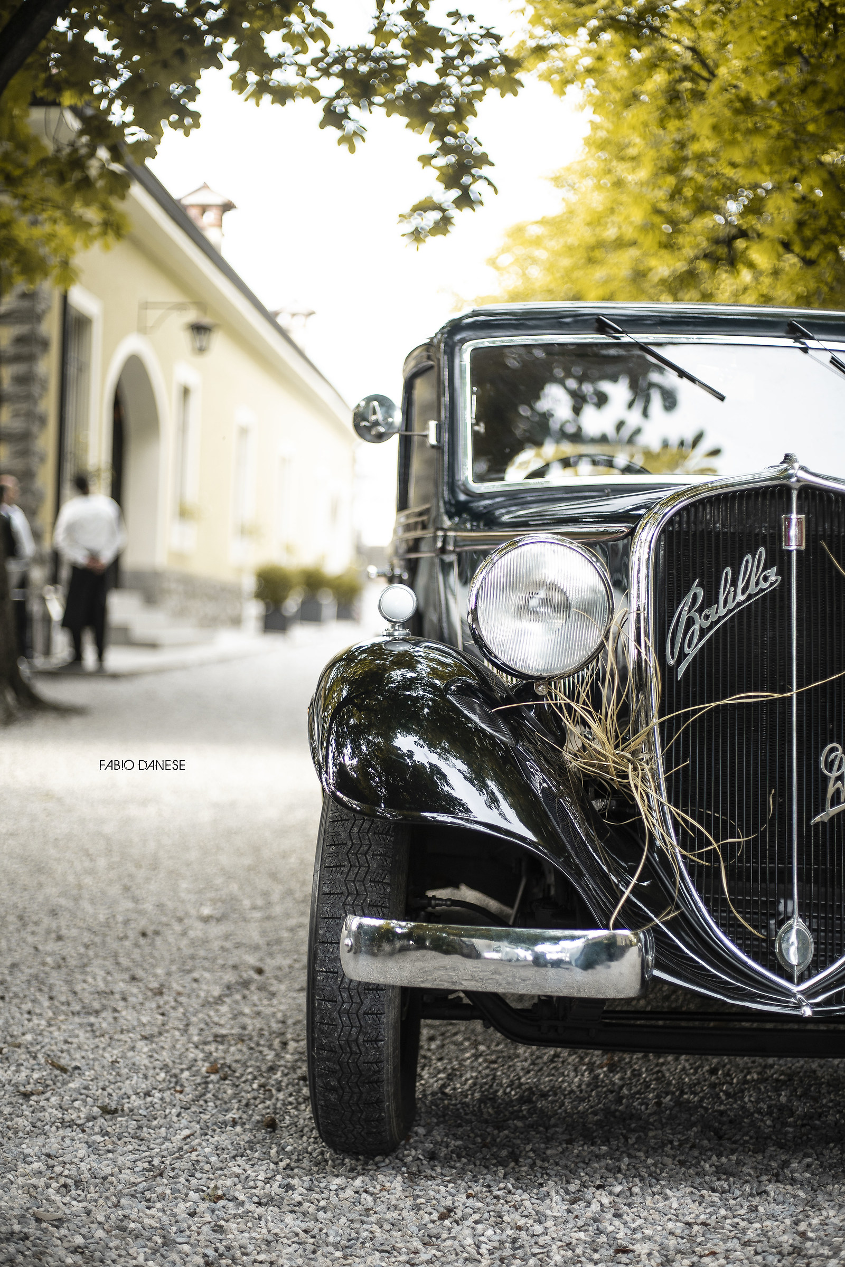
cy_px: 634
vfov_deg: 39.6
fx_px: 1760
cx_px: 422
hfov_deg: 27.0
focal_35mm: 50
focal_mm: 50
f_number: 1.8
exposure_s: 1/250
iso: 200
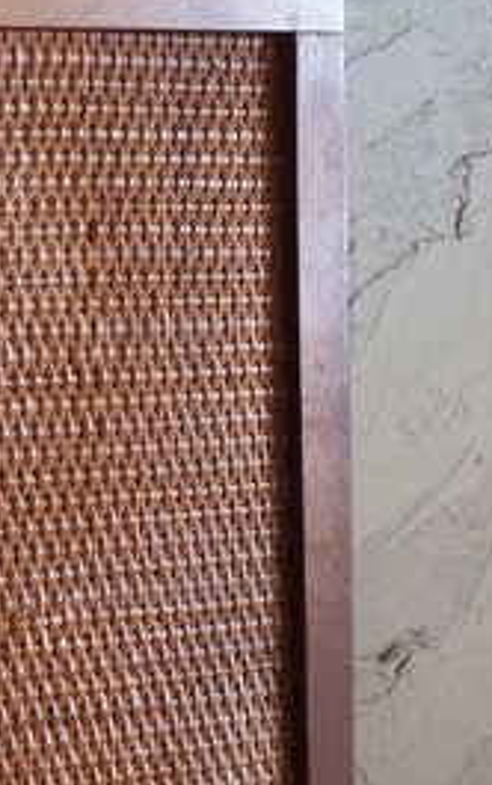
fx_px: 2313
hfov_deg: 11.9
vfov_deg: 19.2
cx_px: -101
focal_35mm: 108
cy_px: 511
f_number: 2.2
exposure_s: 1/60
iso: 50
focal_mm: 4.12
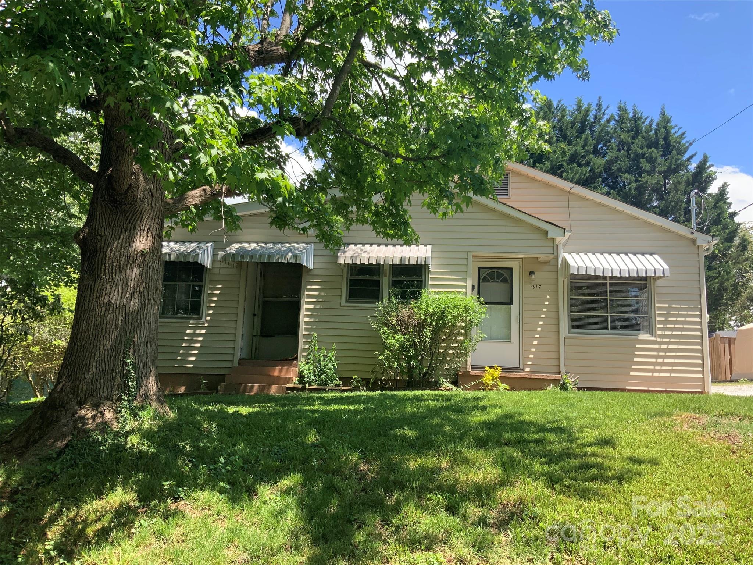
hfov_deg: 61.7
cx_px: 376
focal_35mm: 29
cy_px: 282
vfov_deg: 48.2
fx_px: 631
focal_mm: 3
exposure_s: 1/540
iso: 16
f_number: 1.8
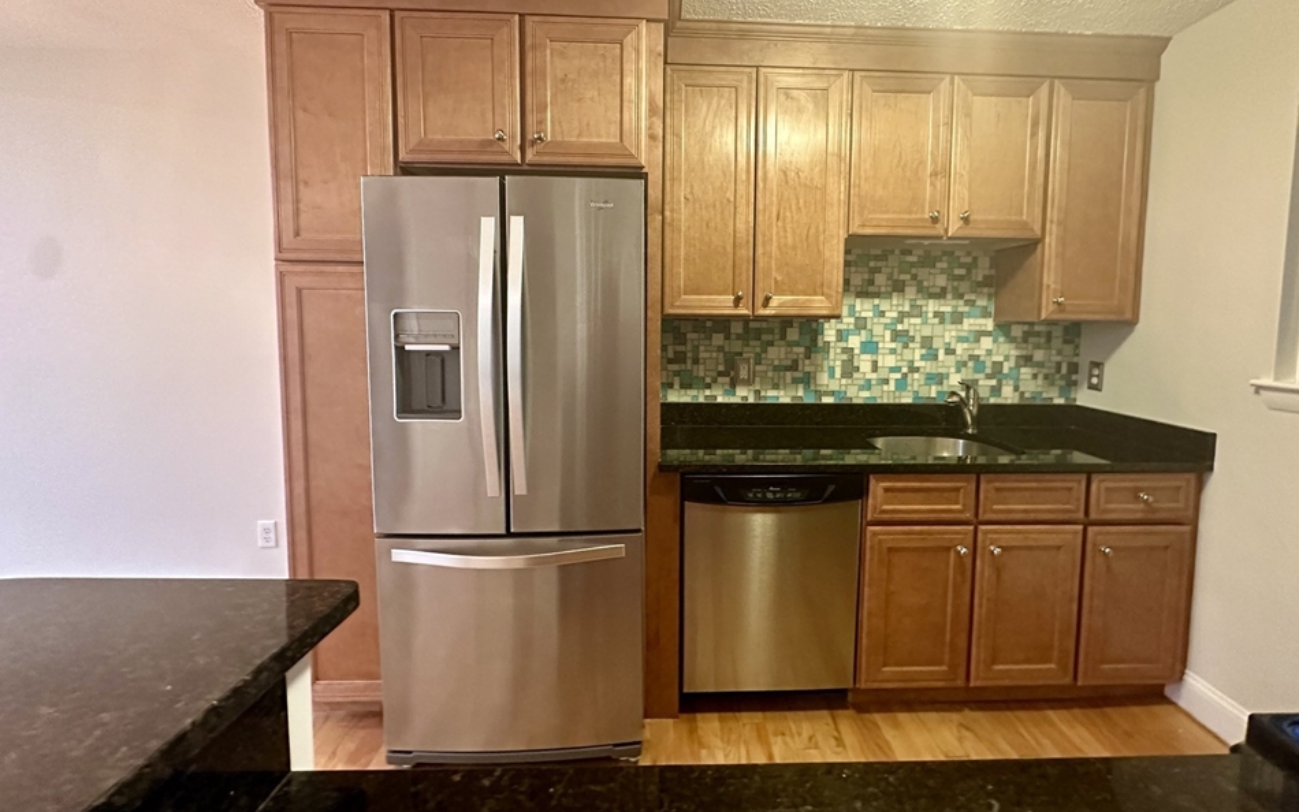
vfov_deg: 71.0
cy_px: 360
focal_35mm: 16
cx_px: 695
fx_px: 566
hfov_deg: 97.7
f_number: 2.2
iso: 800
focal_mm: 2.22
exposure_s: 1/60
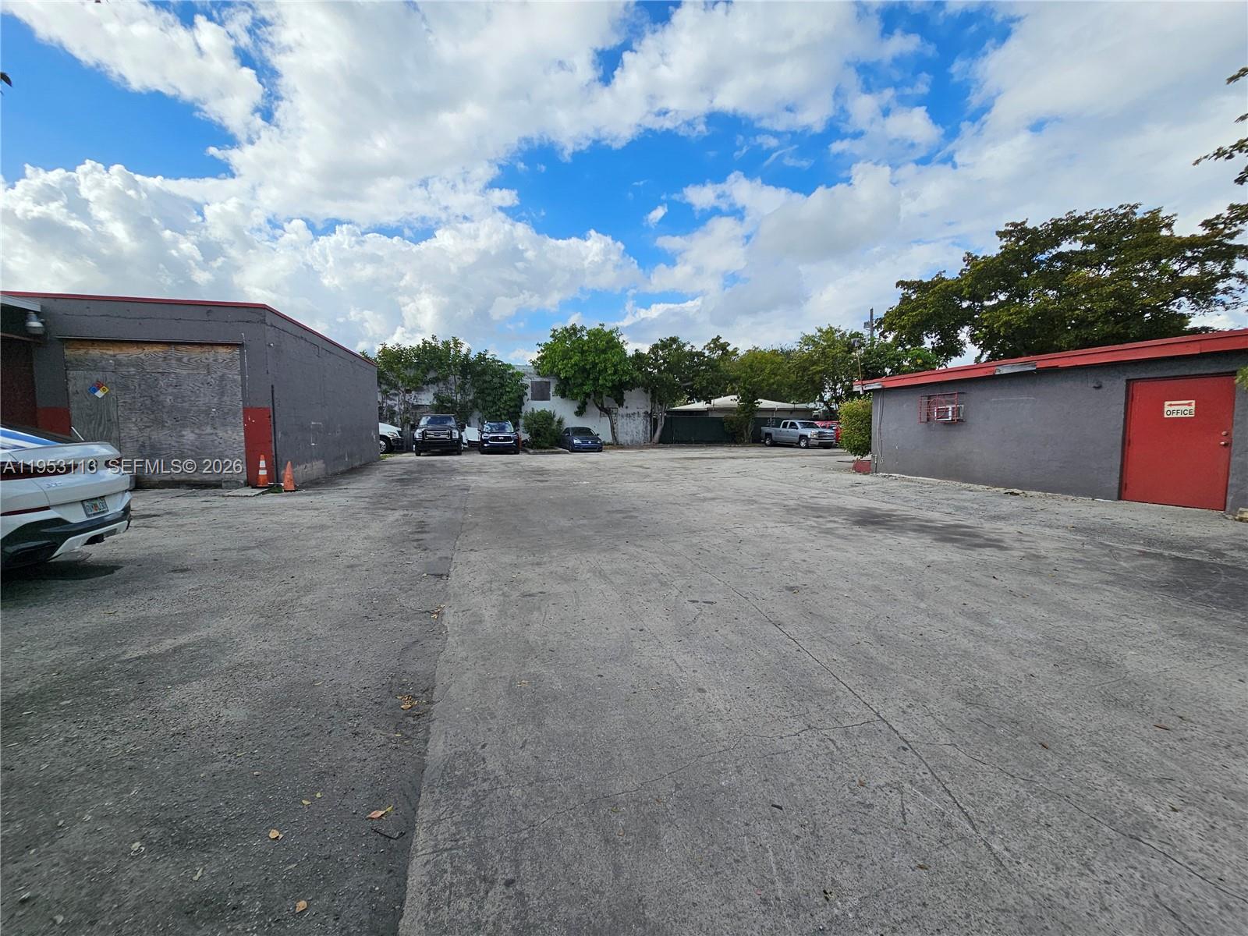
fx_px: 469
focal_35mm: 13
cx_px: 624
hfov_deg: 106.2
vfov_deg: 89.9
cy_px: 468
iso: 50
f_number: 2.2
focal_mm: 2.2
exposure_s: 1/3185
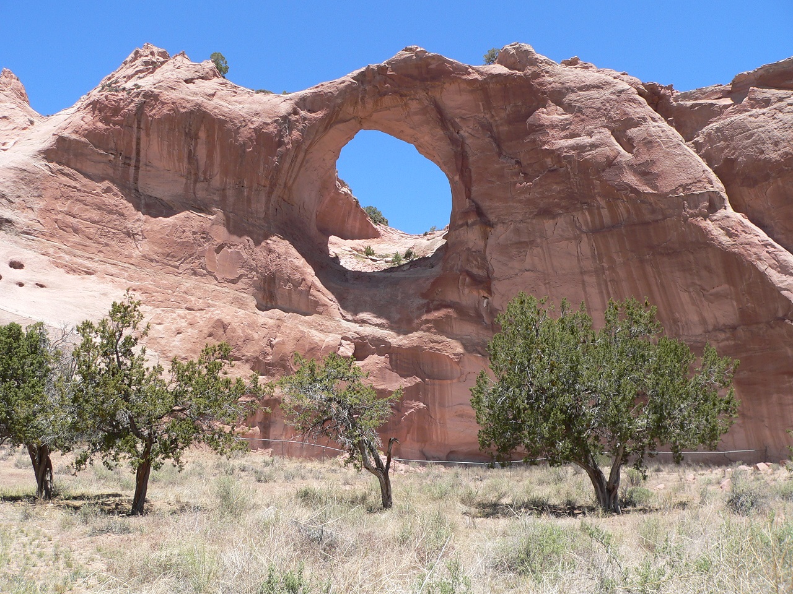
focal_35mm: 36
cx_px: 396
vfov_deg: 39.7
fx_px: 825
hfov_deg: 51.4
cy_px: 297
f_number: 4
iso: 80
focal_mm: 6
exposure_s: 1/400
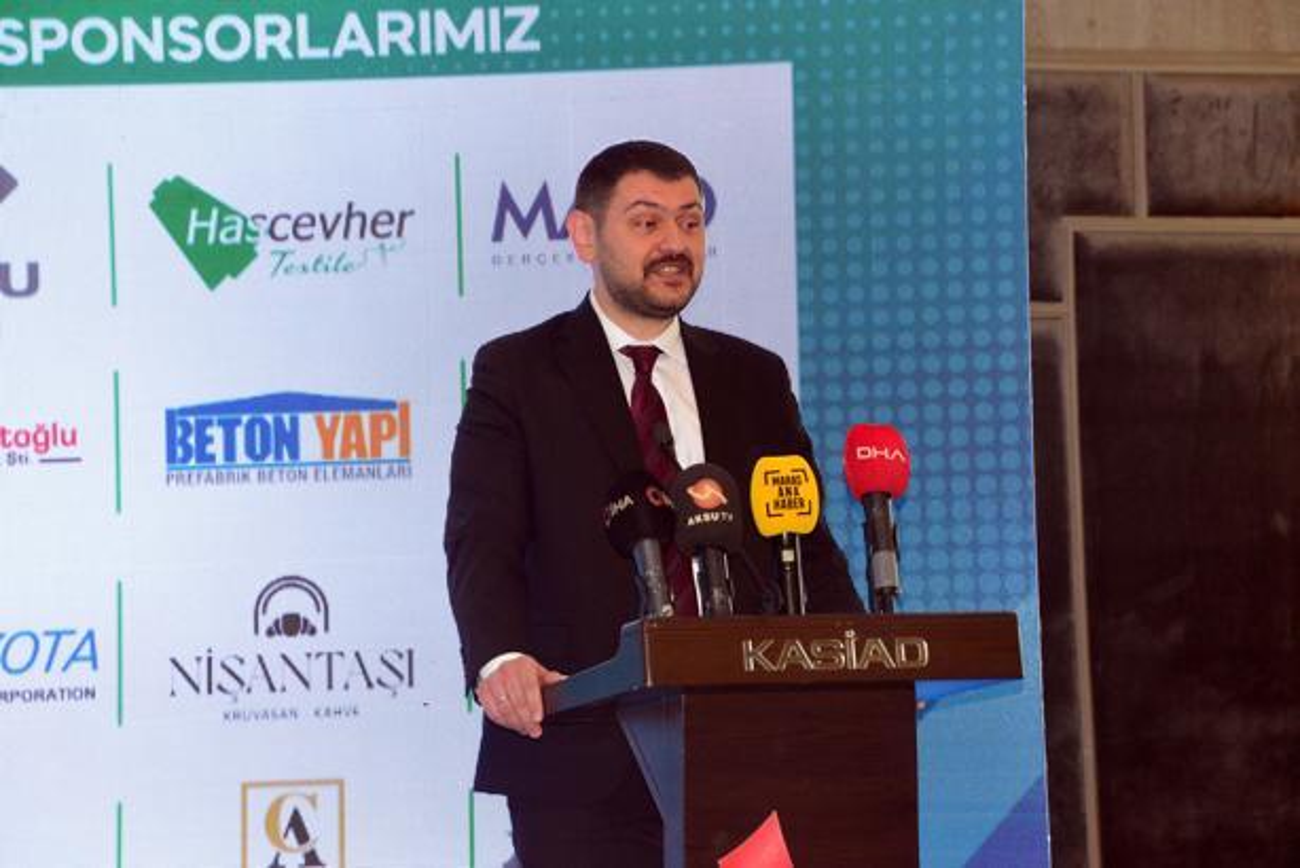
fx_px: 4516
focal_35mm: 125
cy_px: 434
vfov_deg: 11.0
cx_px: 650
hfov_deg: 16.4
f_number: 8
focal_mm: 125
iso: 6400
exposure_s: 1/125
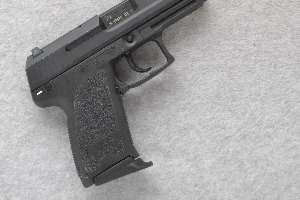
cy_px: 69
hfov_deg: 25.0
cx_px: 105
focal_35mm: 81
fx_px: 675
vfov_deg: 16.8
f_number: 20
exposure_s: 1/60
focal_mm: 40
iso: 3200
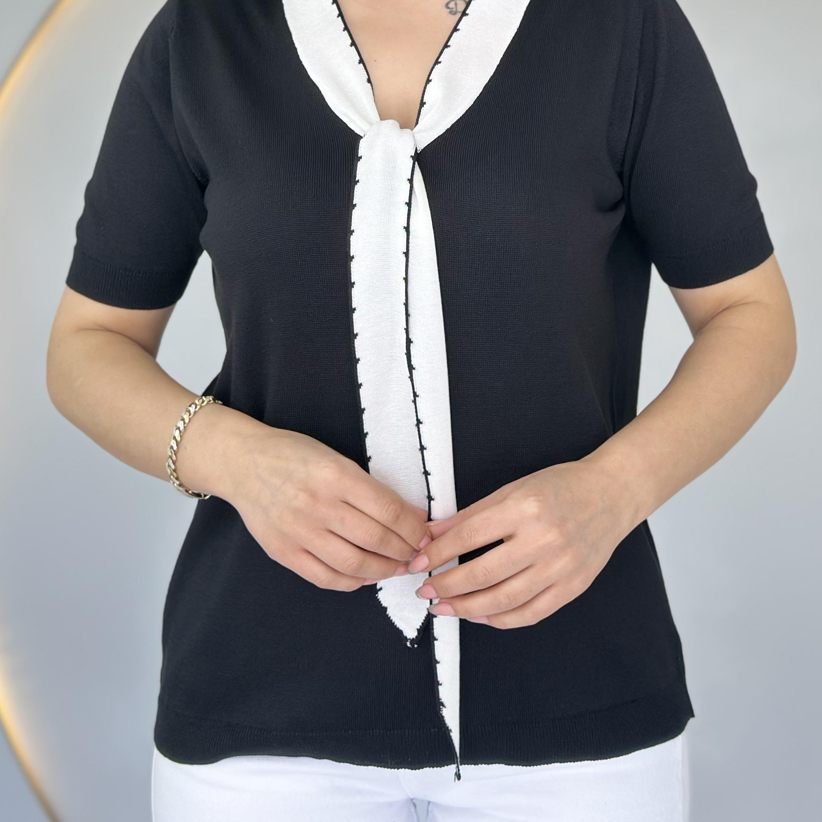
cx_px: 427
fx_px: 1934
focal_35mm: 72
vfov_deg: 23.6
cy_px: 138
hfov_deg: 24.0
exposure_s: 1/117
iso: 64
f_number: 1.78
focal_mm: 6.86
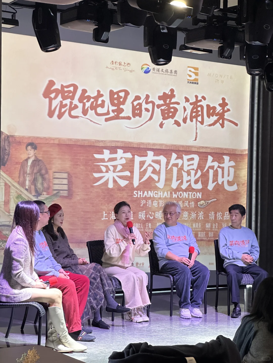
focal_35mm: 77
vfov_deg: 25.3
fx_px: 810
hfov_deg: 19.1
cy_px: 182
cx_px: 136
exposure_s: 1/60
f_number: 2.8
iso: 400
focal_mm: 9
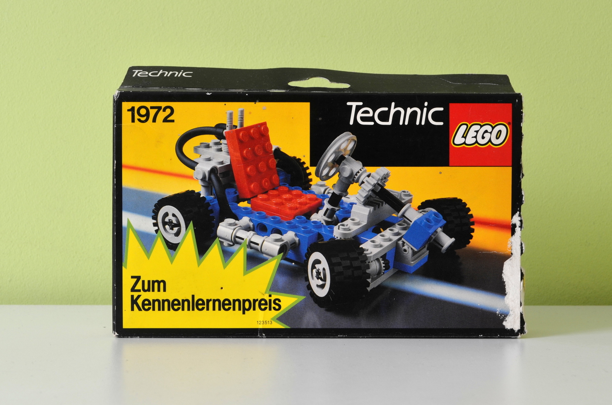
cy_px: 207
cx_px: 314
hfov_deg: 38.3
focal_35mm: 52
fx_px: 882
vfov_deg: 25.9
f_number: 10
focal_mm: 32
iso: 125
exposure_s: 1.3
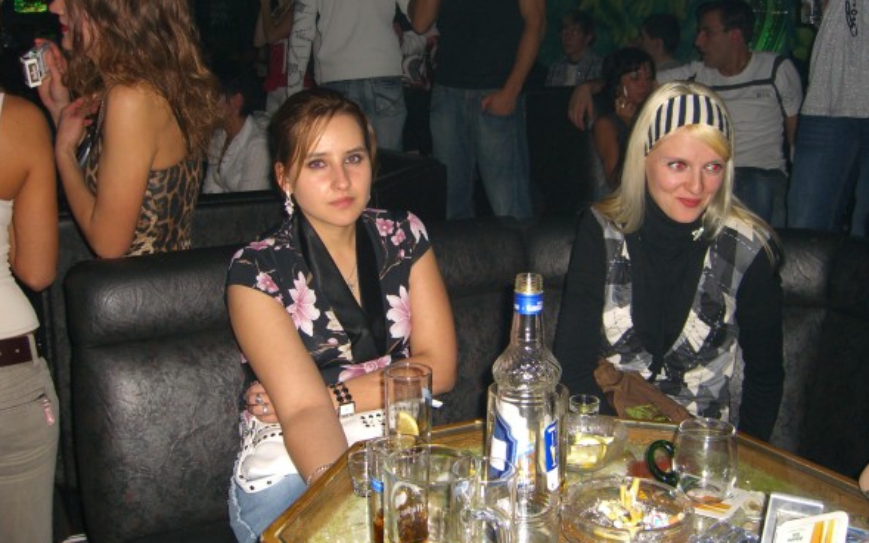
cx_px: 440
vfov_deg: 31.2
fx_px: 971
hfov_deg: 48.2
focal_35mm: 41
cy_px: 252
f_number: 2.8
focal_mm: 7.9
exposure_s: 1/60
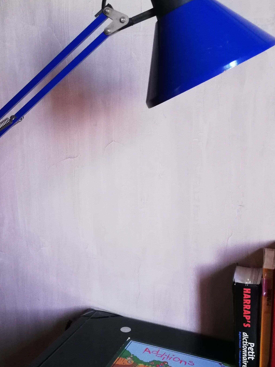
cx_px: 106
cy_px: 194
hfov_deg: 32.7
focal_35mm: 44
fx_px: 466
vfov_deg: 42.9
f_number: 2.2
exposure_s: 1/20
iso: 640
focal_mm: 3.81
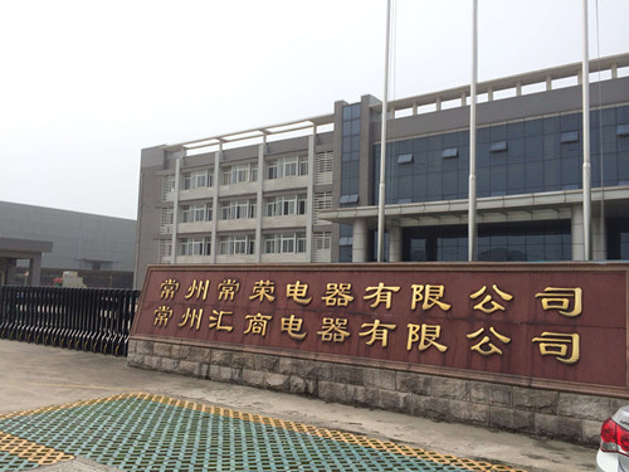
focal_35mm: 30
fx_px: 545
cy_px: 236
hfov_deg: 60.0
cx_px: 314
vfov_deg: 46.8
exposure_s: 1/1953
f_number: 2.2
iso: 32
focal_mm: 4.12
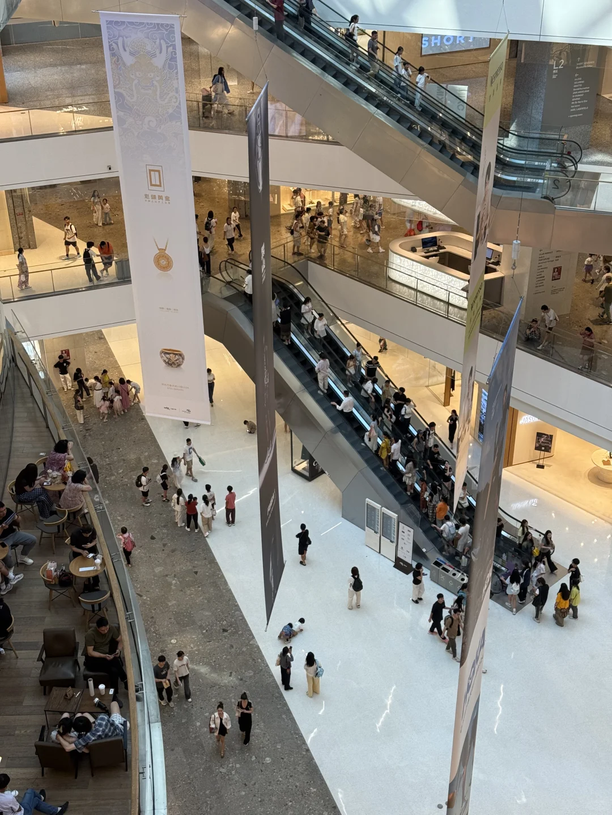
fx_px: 1131
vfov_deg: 39.7
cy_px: 408
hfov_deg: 30.3
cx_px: 306
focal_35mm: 48
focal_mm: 6.76
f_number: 1.78
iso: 80
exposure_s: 1/89
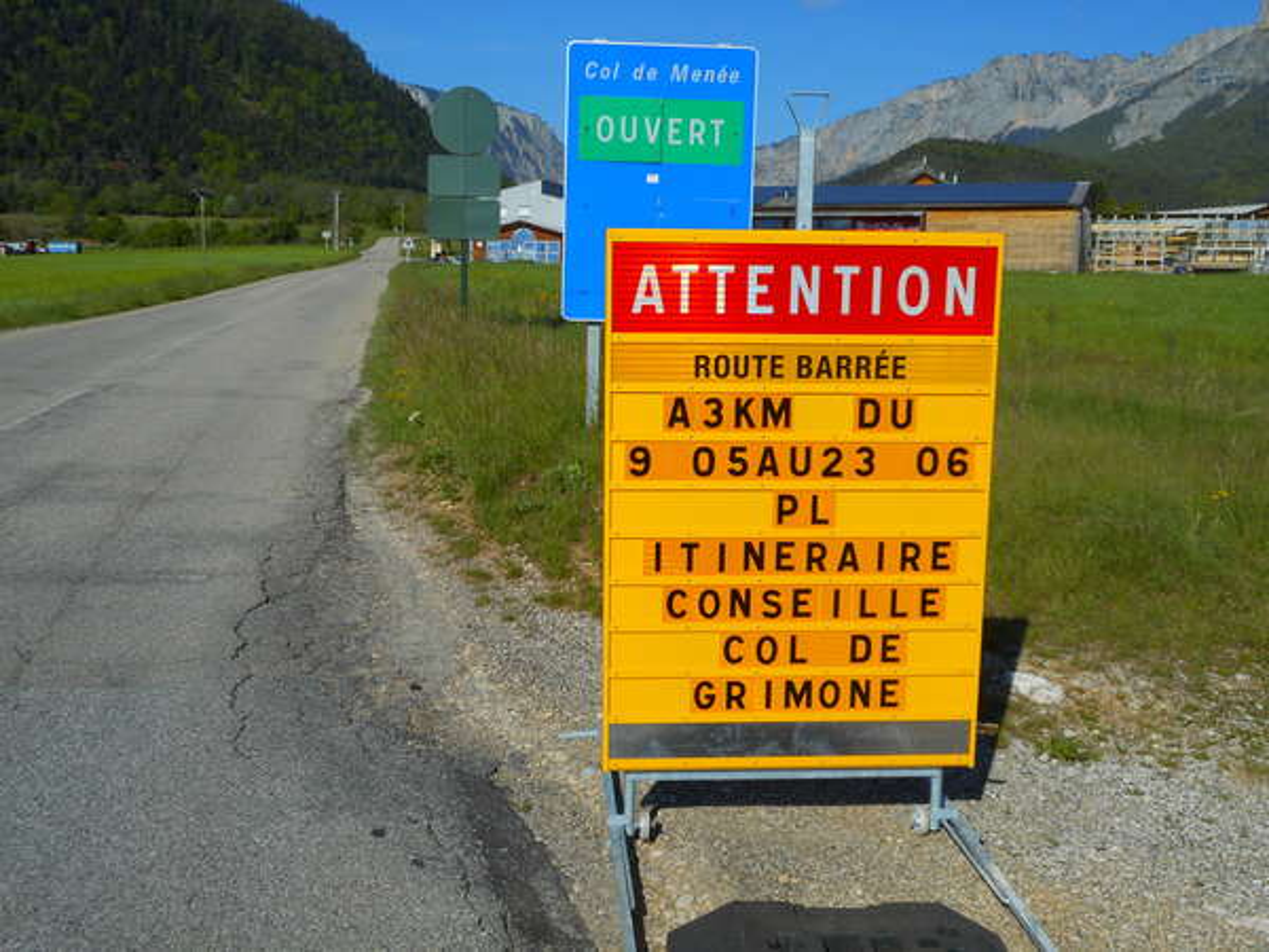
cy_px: 476
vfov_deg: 36.8
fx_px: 1430
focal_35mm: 39
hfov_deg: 47.9
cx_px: 634
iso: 80
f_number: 4.5
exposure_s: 1/1000
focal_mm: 6.9
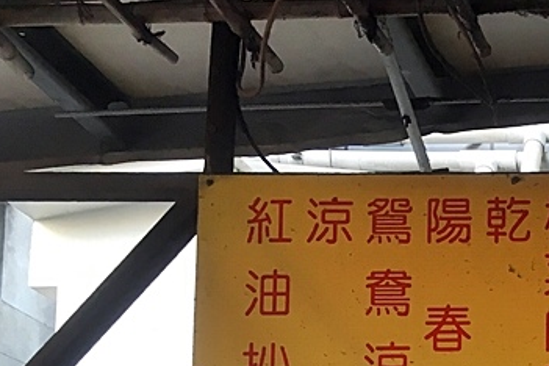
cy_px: 560
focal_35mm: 88
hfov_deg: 20.6
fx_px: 1342
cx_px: 762
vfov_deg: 14.4
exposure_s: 1/40
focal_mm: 4.15
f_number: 2.2
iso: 32
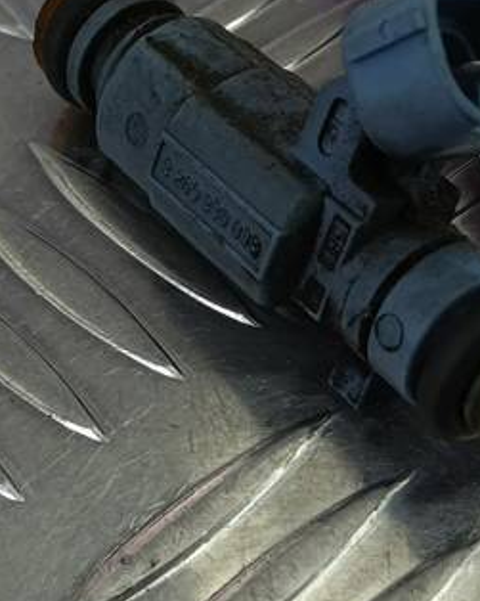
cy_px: 191
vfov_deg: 22.1
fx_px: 1528
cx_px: 348
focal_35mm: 86
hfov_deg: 17.8
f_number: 1.6
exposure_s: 1/100
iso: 106
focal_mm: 4.11
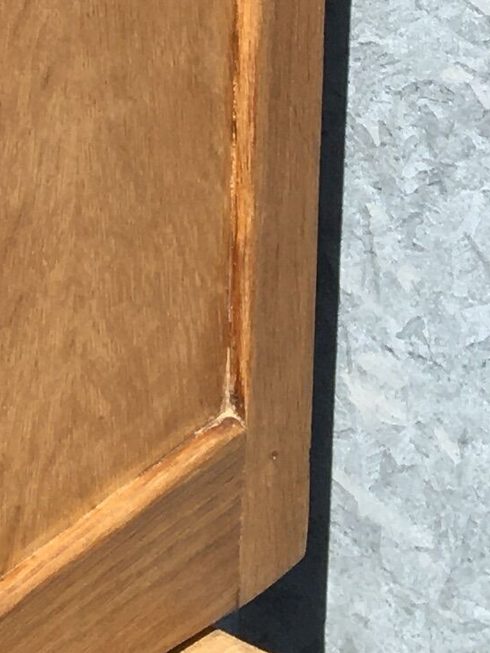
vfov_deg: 11.5
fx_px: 2998
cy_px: -525
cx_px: -515
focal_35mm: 159
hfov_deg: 8.8
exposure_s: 1/1570
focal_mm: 4.15
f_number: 2.2
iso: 25
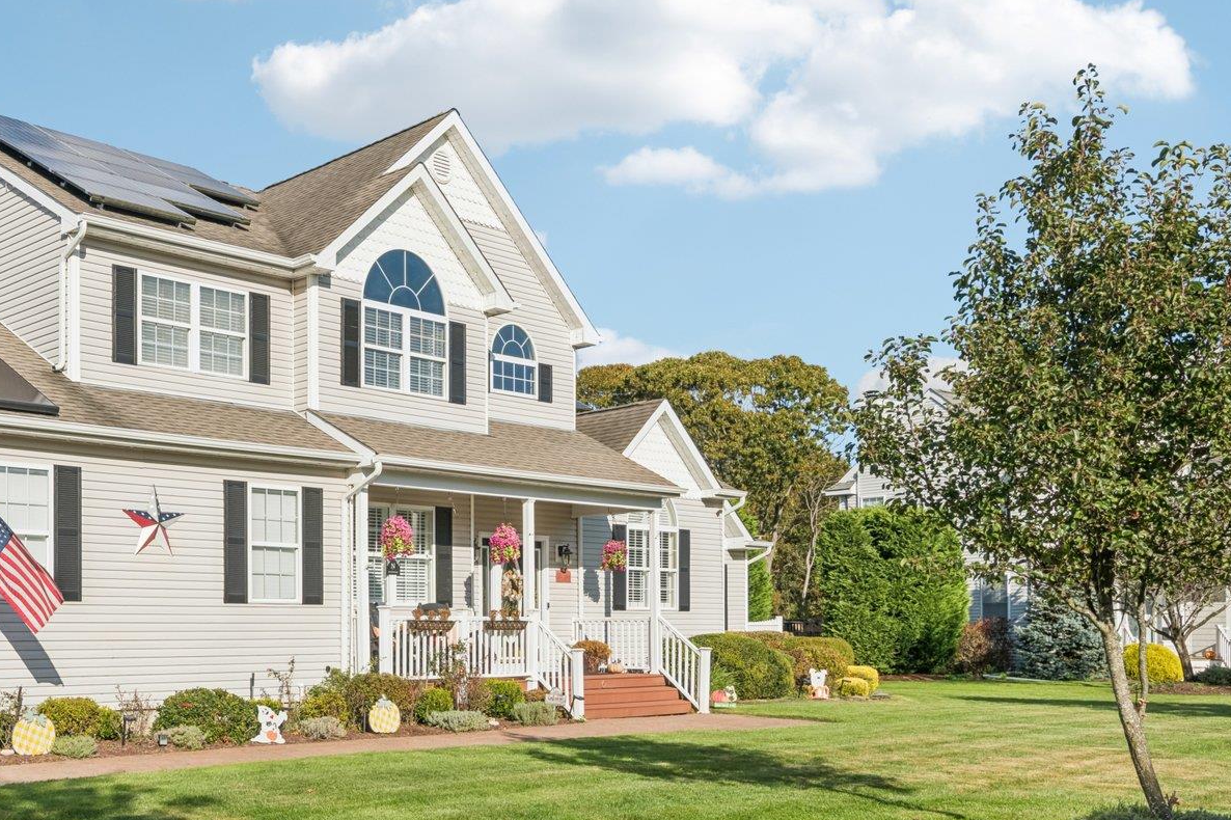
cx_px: 238
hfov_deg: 47.8
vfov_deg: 34.3
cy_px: 622
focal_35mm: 38
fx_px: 1299
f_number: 9
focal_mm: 22
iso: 160
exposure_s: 1/400
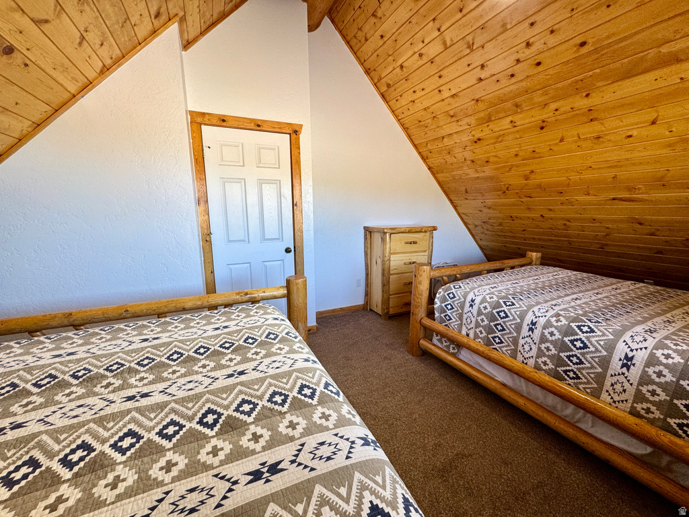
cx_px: 344
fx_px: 279
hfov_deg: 102.1
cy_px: 258
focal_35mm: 14
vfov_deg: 85.7
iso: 160
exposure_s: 1/120
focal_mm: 2.22
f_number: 2.2
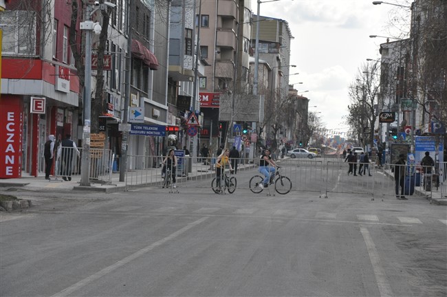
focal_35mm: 158
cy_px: 148
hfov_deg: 13.1
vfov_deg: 8.7
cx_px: 224
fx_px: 1954
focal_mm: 105
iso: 800
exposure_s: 1/1000
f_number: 8
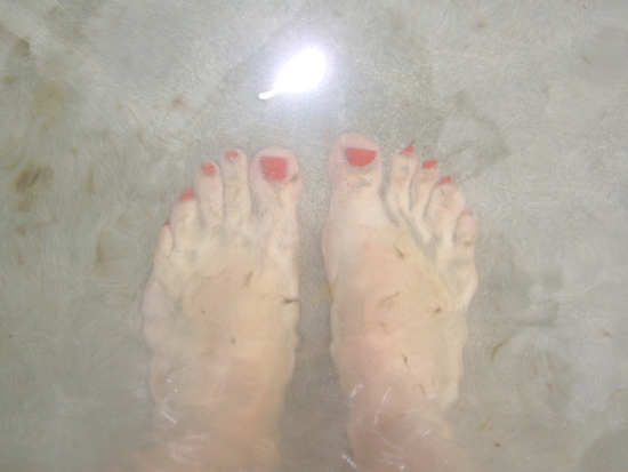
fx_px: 690
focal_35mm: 38
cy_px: 236
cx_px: 314
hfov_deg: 49.0
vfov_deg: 37.7
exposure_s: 1/80
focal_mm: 7.9
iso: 64
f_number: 2.8
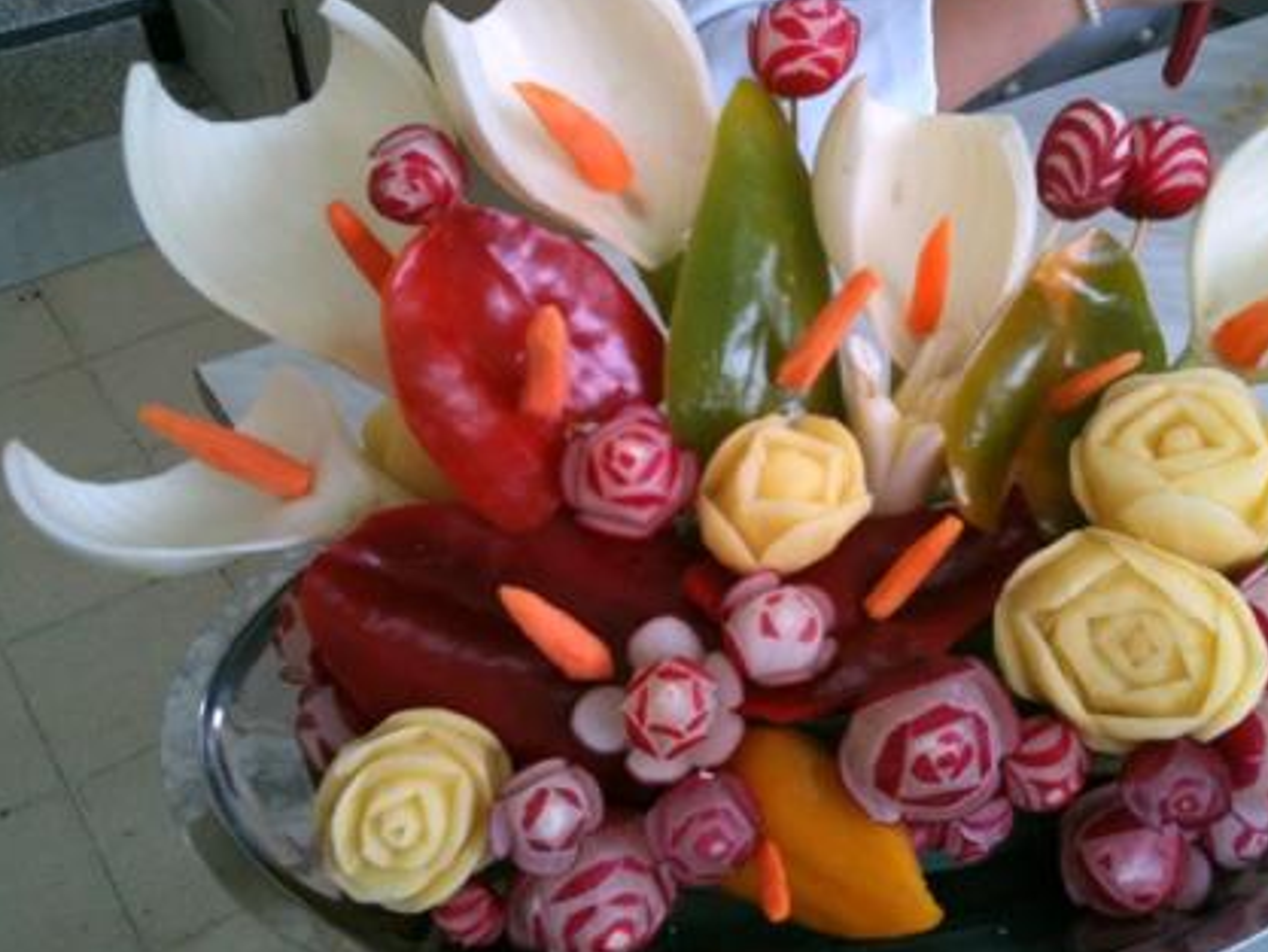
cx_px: 751
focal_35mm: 42
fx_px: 1539
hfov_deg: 44.6
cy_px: 433
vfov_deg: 34.3
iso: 80
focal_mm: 3.85
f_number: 2.8
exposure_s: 1/40
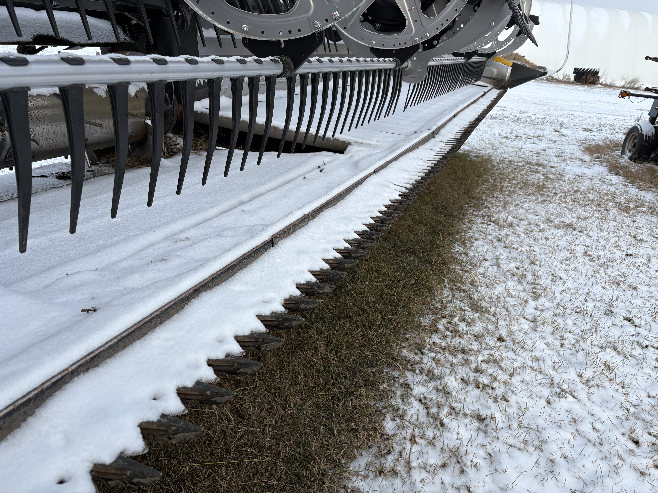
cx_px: 329
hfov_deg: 67.3
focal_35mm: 26
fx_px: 494
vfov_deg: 53.1
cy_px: 246
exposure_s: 1/1099
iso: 50
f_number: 1.6
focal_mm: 5.96
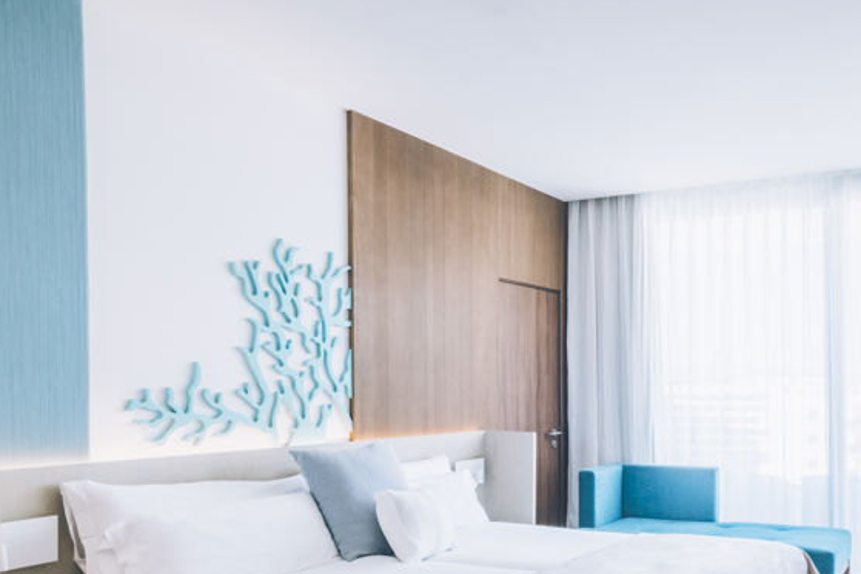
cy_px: 408
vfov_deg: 39.2
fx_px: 789
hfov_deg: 56.1
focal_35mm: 33
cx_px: 568
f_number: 13
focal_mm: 12
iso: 320
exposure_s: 1/15
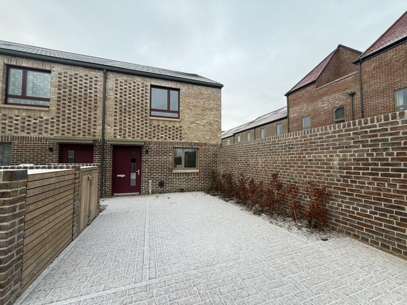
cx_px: 204
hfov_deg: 102.1
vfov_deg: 85.7
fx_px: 165
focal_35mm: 14
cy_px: 152
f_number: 2.2
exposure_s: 1/212
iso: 50
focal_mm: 2.22
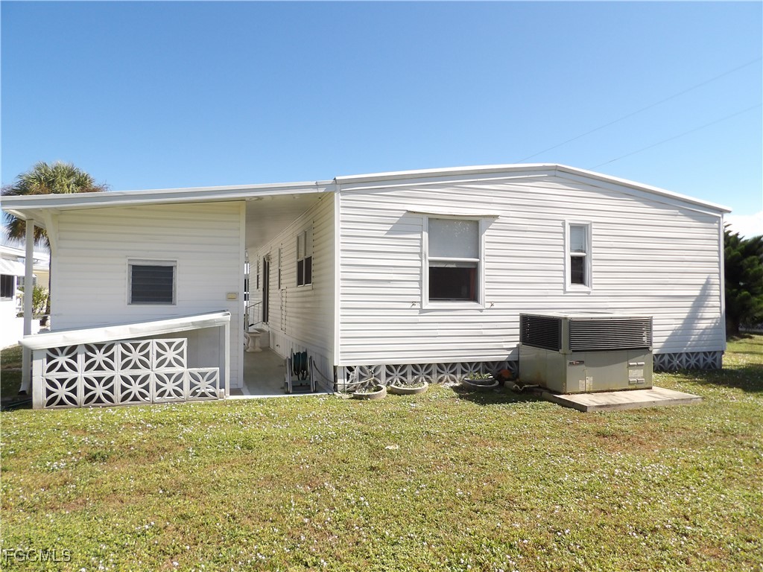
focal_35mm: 24
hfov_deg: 71.6
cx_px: 382
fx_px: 529
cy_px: 286
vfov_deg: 56.8
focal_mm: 4.3
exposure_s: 1/989
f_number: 3.2
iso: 100
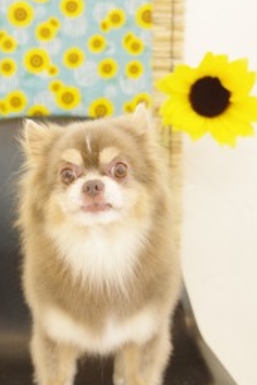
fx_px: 696
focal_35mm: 65
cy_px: 195
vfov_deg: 31.0
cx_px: 75
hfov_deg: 20.8
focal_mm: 28
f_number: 2.8
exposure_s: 1/100
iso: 1600
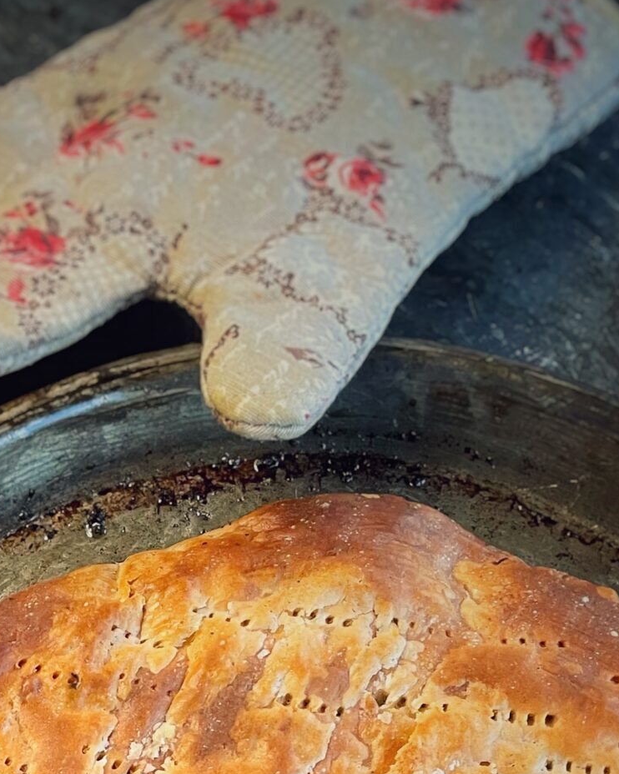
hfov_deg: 21.1
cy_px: 929
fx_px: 1604
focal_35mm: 70
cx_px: 4
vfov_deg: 24.6
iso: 80
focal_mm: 4.2
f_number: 1.6
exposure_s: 1/50
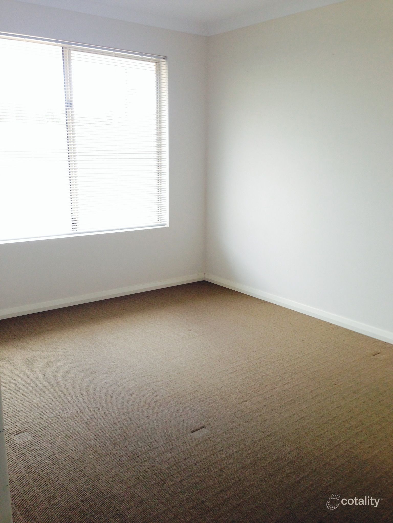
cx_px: 196
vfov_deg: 55.4
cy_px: 262
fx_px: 500
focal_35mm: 33
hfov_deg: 42.9
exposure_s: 1/60
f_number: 2.4
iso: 64
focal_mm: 4.12
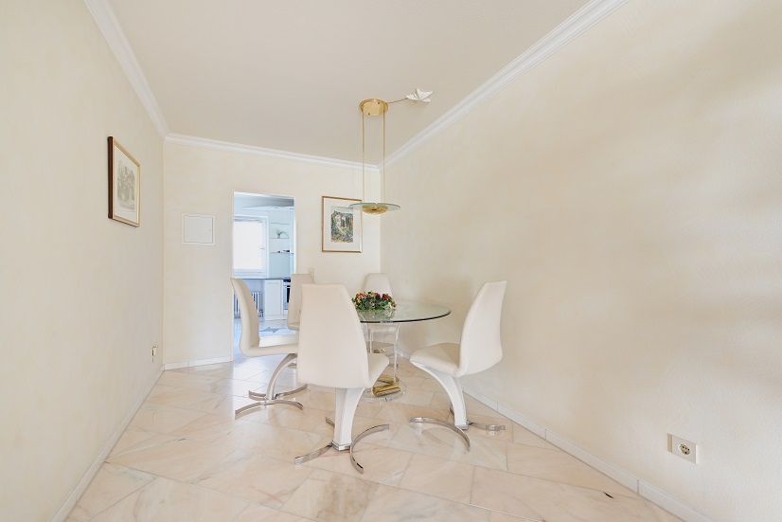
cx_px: 391
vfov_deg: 81.2
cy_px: 261
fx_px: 304
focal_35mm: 14
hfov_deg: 104.2
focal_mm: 14
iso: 160
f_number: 13
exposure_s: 1.6
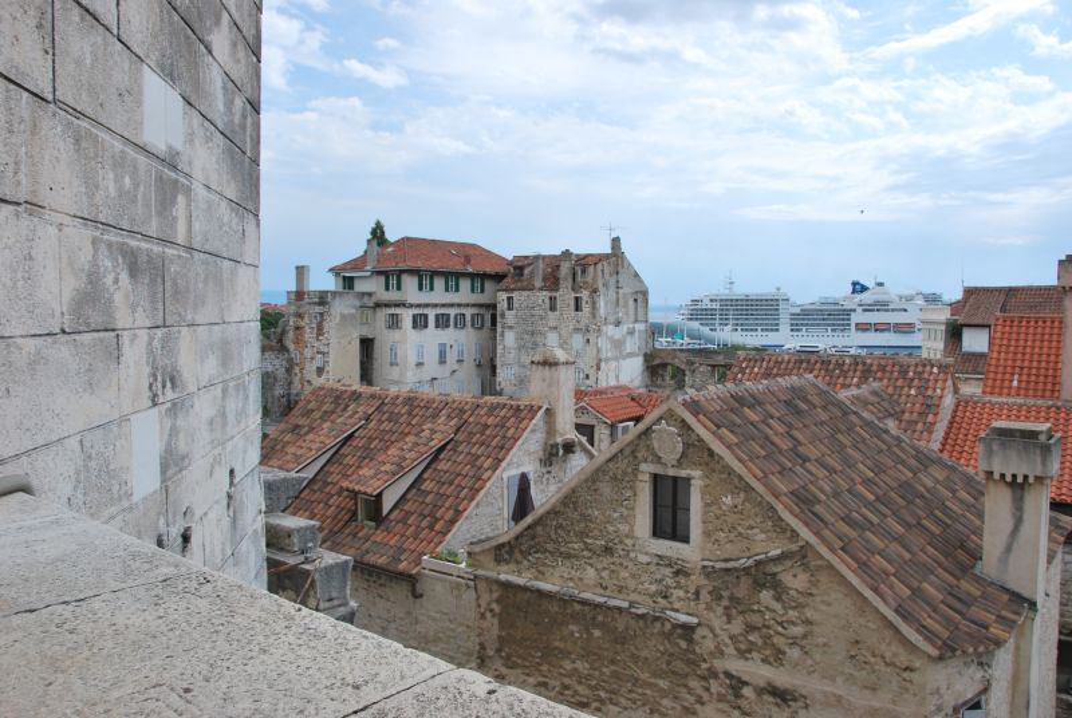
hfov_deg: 67.3
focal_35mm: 27
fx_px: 805
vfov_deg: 48.1
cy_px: 359
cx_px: 536
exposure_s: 1/250
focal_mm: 18
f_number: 8
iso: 100
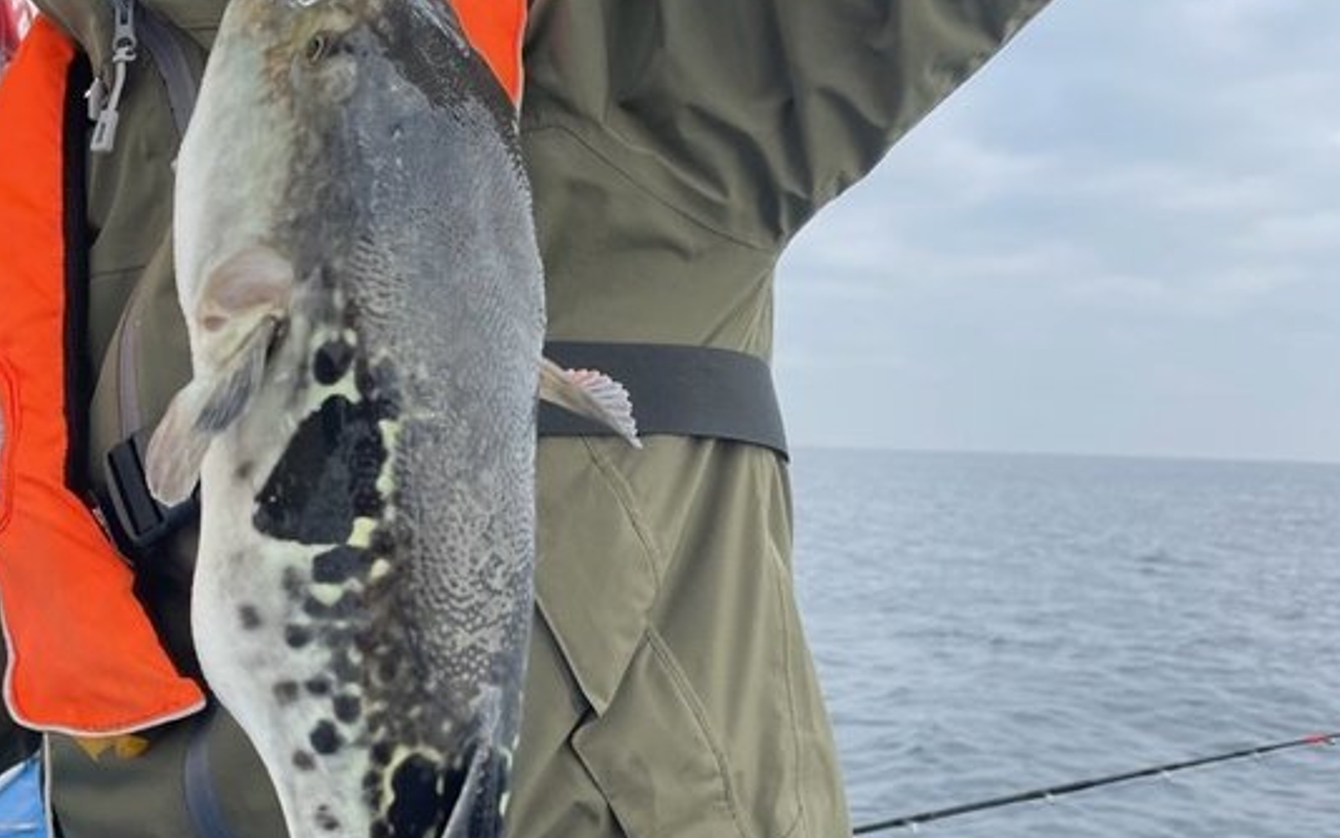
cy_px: 516
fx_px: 1607
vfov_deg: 29.1
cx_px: 652
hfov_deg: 45.3
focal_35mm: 44
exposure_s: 1/759
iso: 32
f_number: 1.6
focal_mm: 4.2
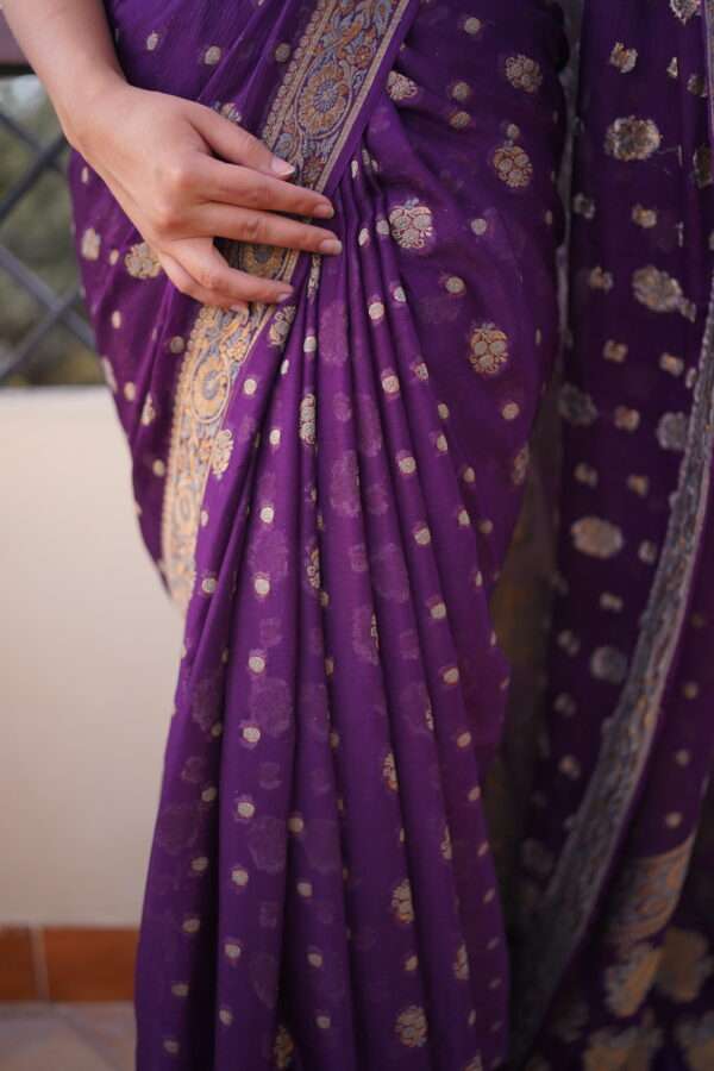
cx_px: 357
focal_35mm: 35
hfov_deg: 37.9
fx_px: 1041
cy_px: 536
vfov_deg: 54.4
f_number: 1.4
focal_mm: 35
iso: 500
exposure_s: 1/125
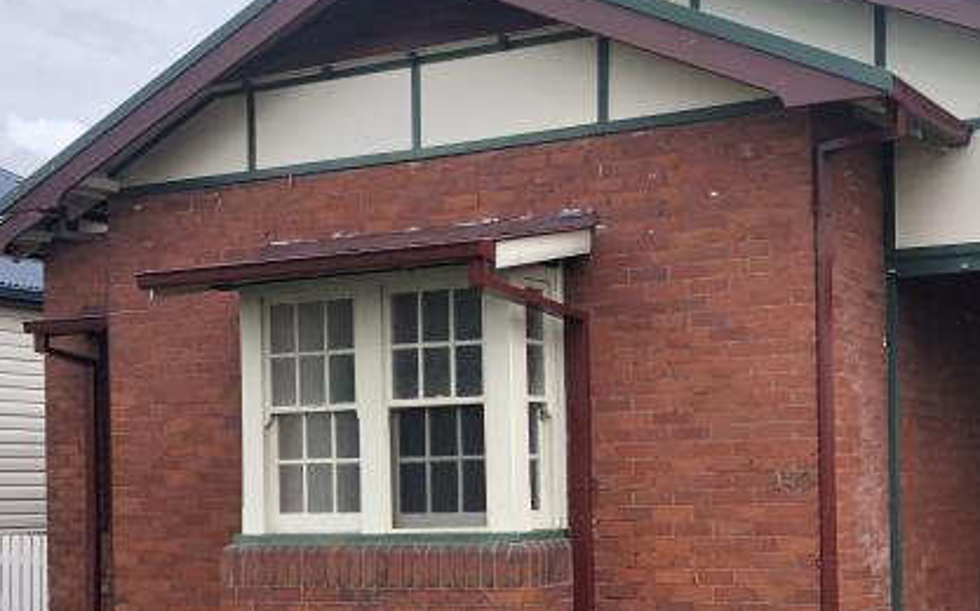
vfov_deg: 22.4
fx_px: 1521
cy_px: 484
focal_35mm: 57
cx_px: 656
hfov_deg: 35.3
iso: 20
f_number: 1.8
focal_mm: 3.99
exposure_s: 1/727
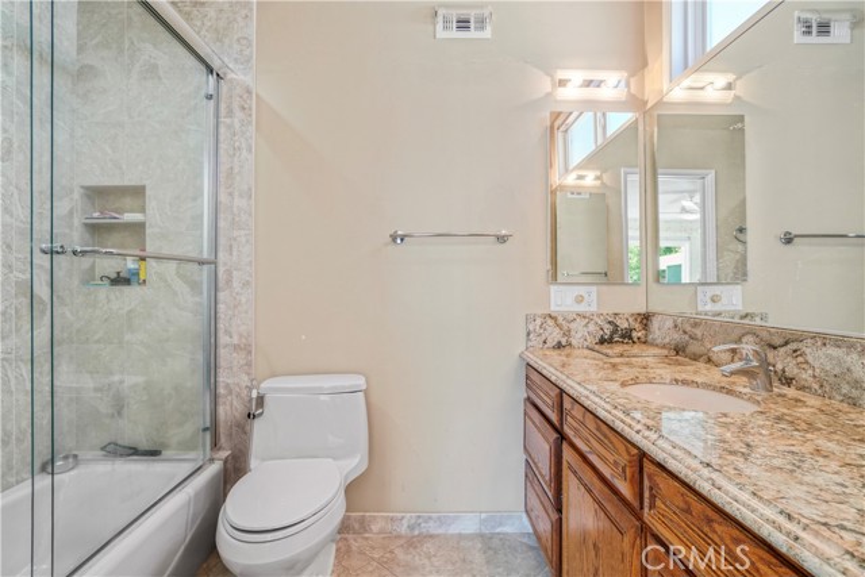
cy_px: 288
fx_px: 360
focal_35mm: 15
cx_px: 432
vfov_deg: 77.4
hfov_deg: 100.4
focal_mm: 10
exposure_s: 1/25
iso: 800
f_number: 4
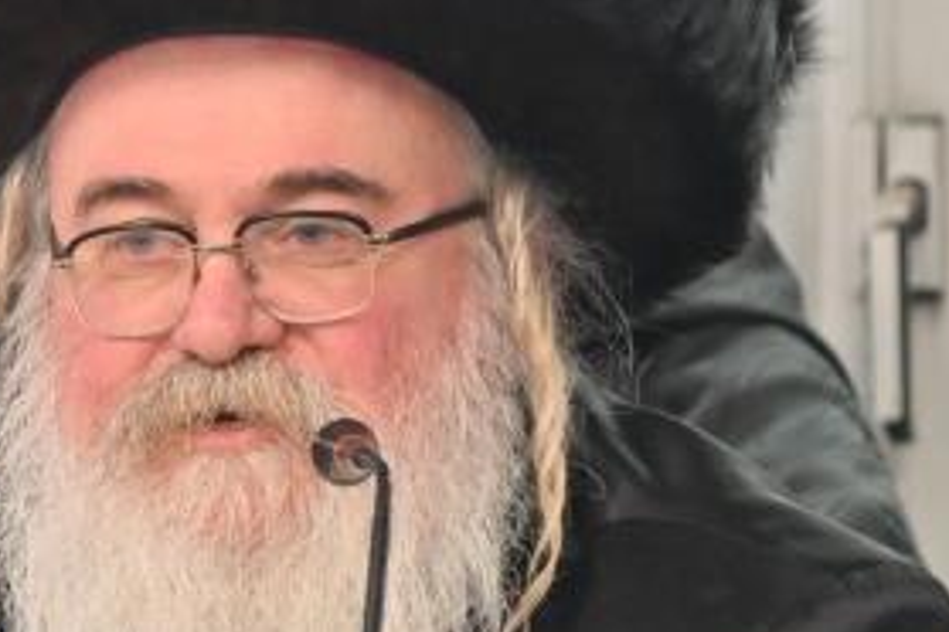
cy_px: 476
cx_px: 170
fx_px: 16237
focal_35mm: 616
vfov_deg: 2.2
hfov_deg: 3.3
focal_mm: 112
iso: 640
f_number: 4
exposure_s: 1/400
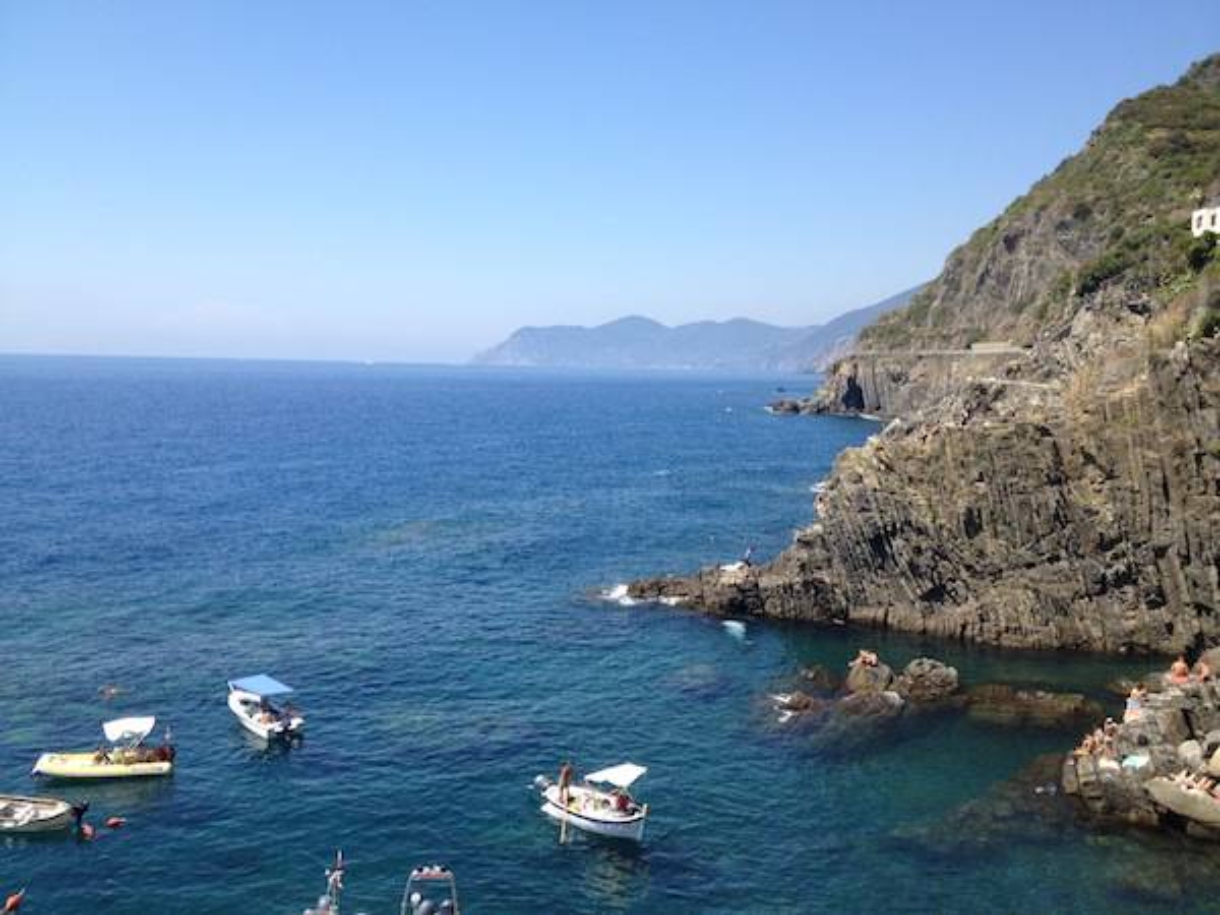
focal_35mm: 35
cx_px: 610
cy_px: 458
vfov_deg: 40.7
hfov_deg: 52.6
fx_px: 1234
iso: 64
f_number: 2.4
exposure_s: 1/1227
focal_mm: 4.28
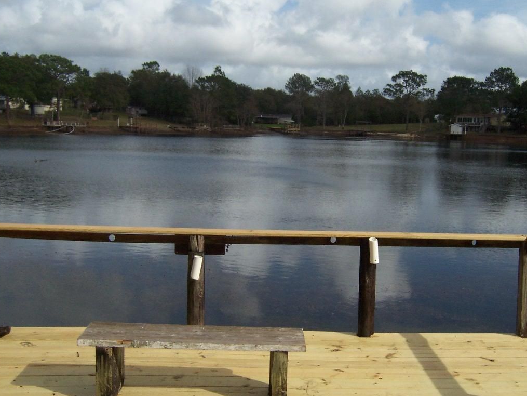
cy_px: 207
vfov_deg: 36.8
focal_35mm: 39
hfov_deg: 47.7
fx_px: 594
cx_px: 295
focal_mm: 5.5
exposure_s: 1/750
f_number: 5.6
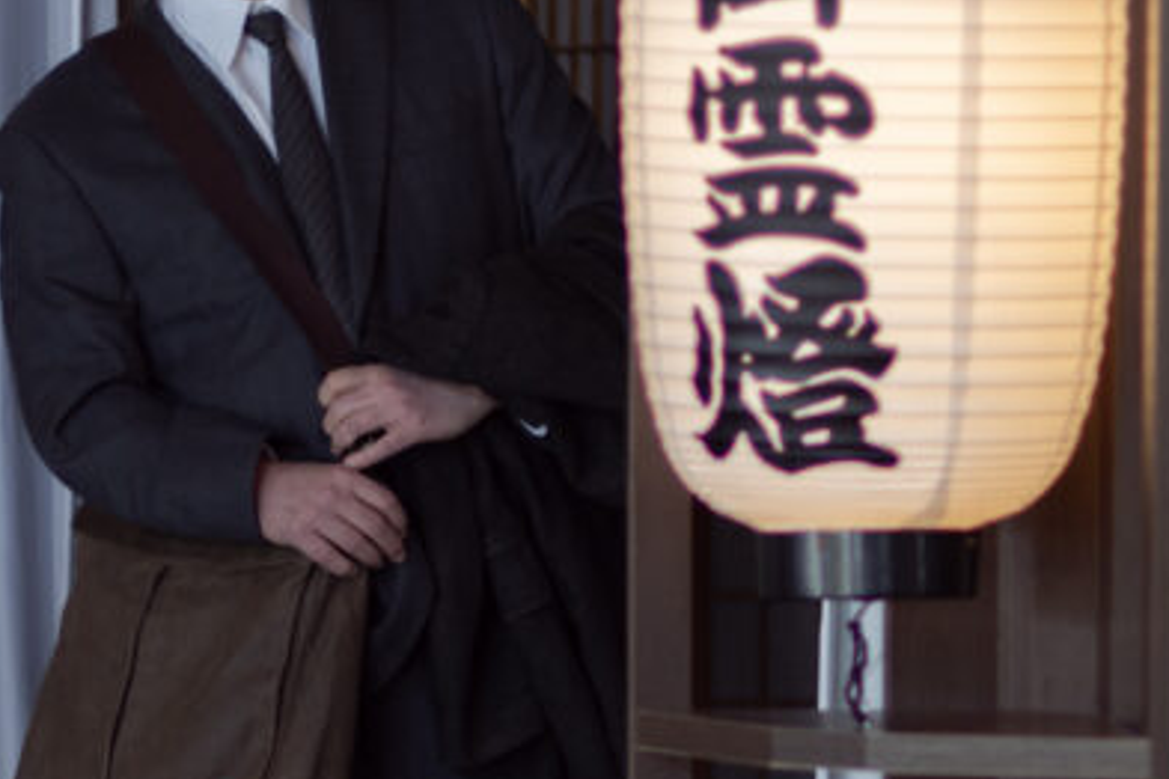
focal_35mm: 292
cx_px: 711
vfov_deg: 4.7
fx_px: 9481
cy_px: 578
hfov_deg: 7.1
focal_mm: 75
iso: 200
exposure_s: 1/100
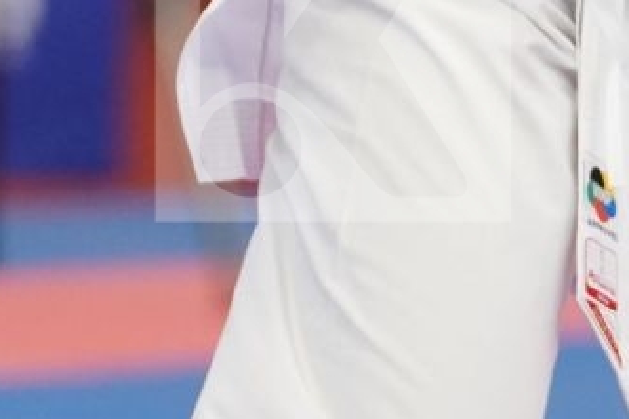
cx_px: 334
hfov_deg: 2.5
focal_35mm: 819
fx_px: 14309
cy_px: -628
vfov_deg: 1.7
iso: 3200
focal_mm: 150
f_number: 2.8
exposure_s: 1/1000
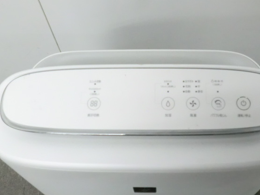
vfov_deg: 28.0
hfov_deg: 36.8
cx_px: 150
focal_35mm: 52
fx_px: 390
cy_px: 94
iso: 800
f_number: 4.3
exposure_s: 1/50
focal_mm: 8.2
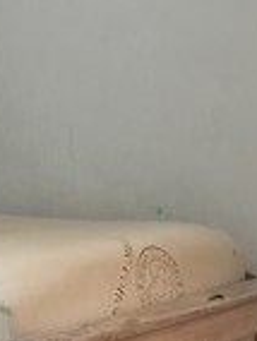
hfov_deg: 11.6
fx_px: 1155
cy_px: 166
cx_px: -228
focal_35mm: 117
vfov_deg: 16.8
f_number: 1.7
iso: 250
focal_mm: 4.3
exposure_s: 1/10
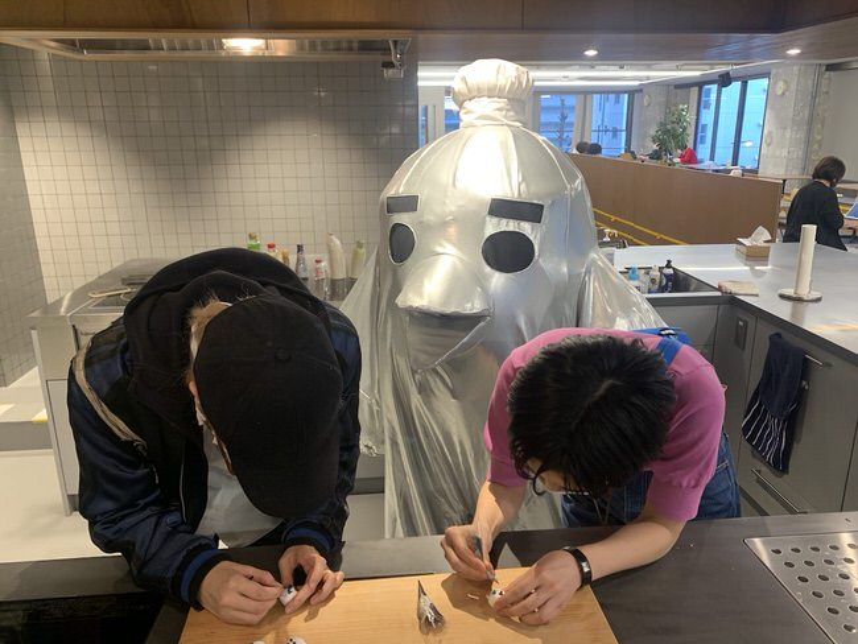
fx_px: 645
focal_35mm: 26
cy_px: 322
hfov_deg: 67.3
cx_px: 429
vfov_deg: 53.1
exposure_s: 1/50
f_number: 1.8
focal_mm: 4.25
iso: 125
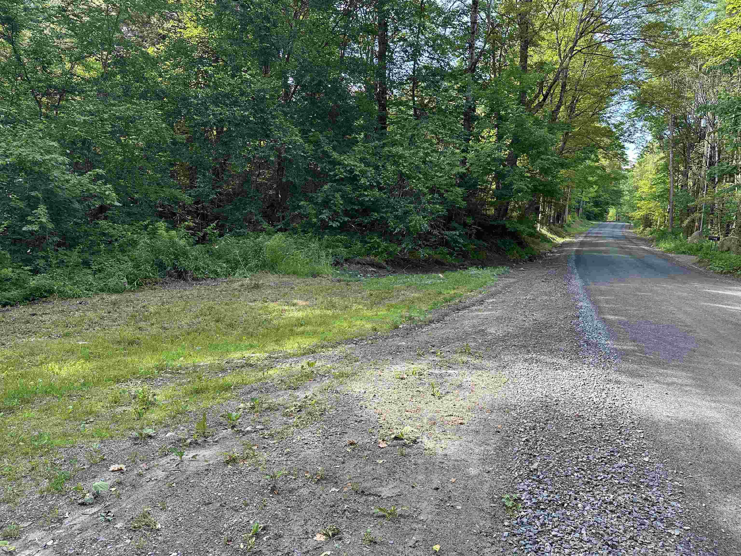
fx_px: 514
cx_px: 370
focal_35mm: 24
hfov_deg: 71.6
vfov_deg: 56.8
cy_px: 278
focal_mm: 6.86
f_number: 1.78
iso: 80
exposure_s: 1/334
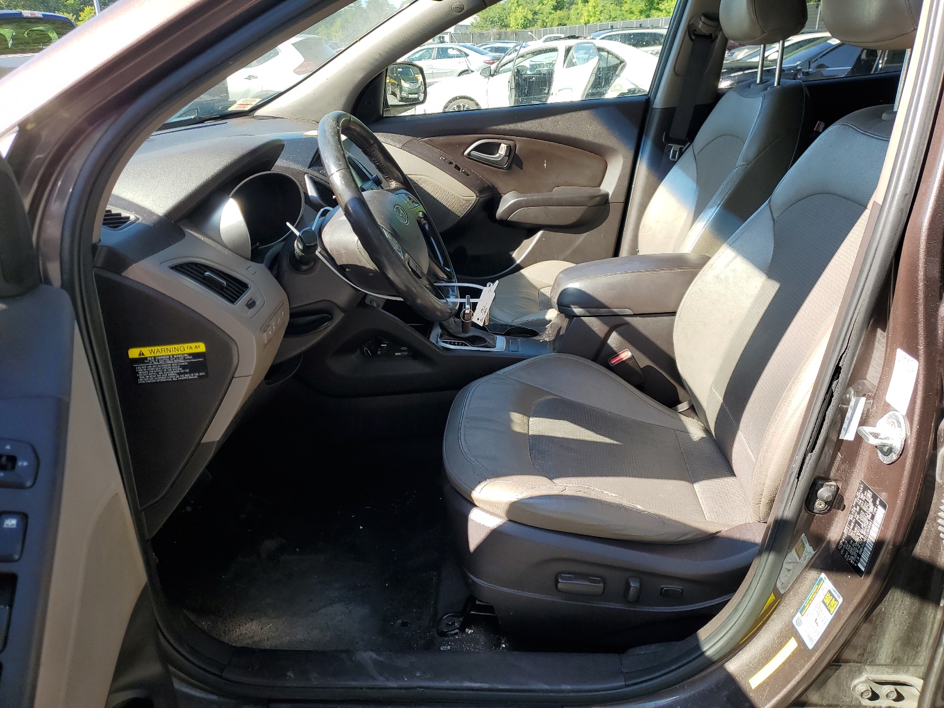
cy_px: 354
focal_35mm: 26
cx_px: 472
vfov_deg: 53.1
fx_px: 709
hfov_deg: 67.3
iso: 50
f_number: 1.5
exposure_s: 1/526
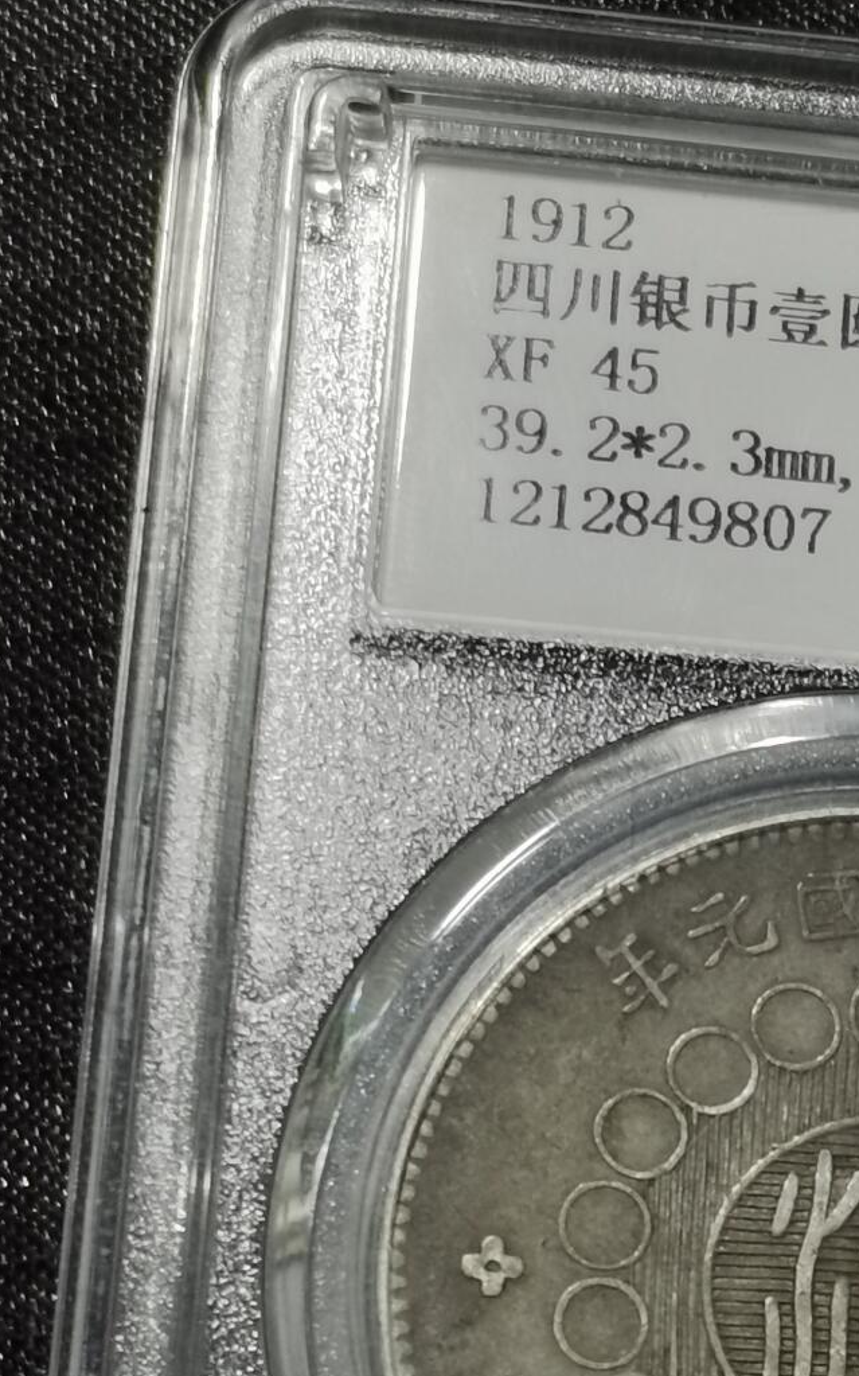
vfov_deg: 16.6
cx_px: 870
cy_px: 960
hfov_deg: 10.4
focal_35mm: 125
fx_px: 4684
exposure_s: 1/100
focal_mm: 5.58
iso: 64
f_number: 1.8
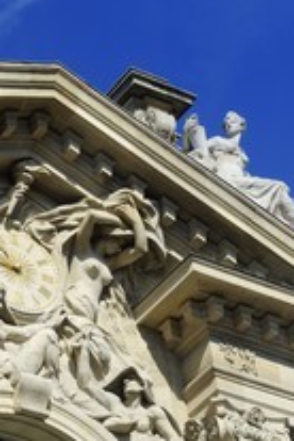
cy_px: 198
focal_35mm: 142
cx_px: 2
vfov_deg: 14.4
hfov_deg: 9.6
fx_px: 1739
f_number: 13
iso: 200
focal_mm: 70
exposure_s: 1/200
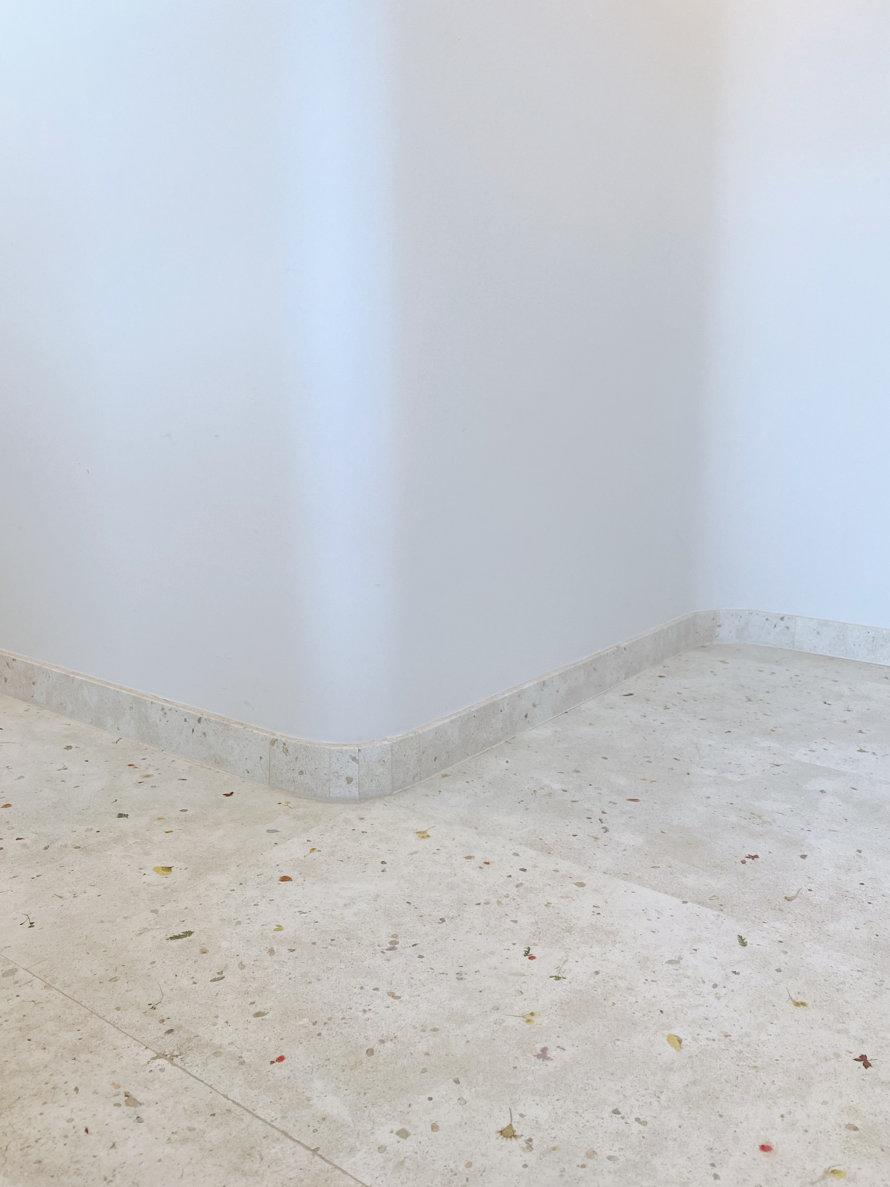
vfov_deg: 63.4
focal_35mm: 28
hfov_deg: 49.7
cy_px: 574
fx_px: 960
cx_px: 474
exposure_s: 1/121
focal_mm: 4.25
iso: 125
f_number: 1.8
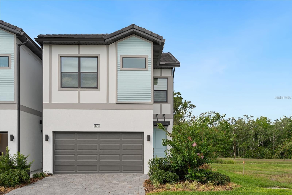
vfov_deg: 37.9
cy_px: 98
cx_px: 146
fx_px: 284
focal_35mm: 35
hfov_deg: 54.4
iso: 80
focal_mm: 35
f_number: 5
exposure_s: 1/400
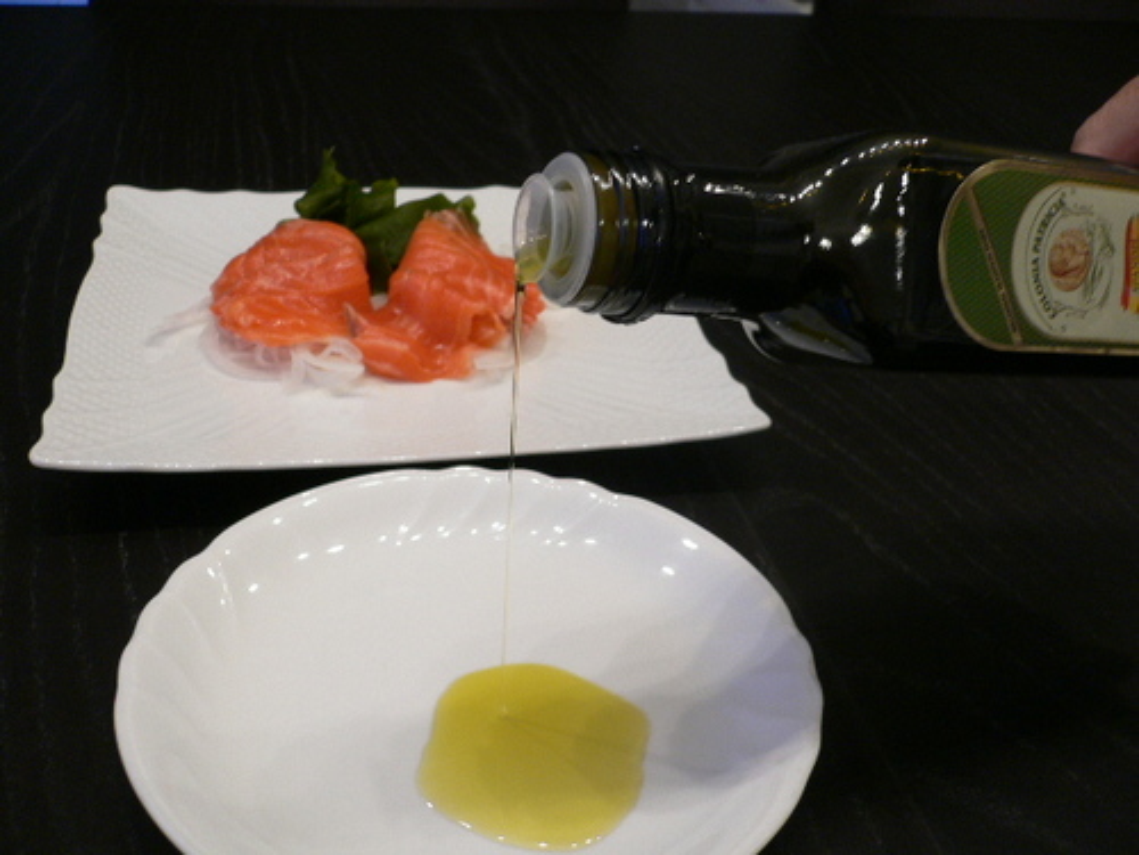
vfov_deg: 40.7
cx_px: 570
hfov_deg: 52.6
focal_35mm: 35
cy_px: 428
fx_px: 1152
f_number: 2.8
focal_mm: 5.8
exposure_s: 1/20
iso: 150
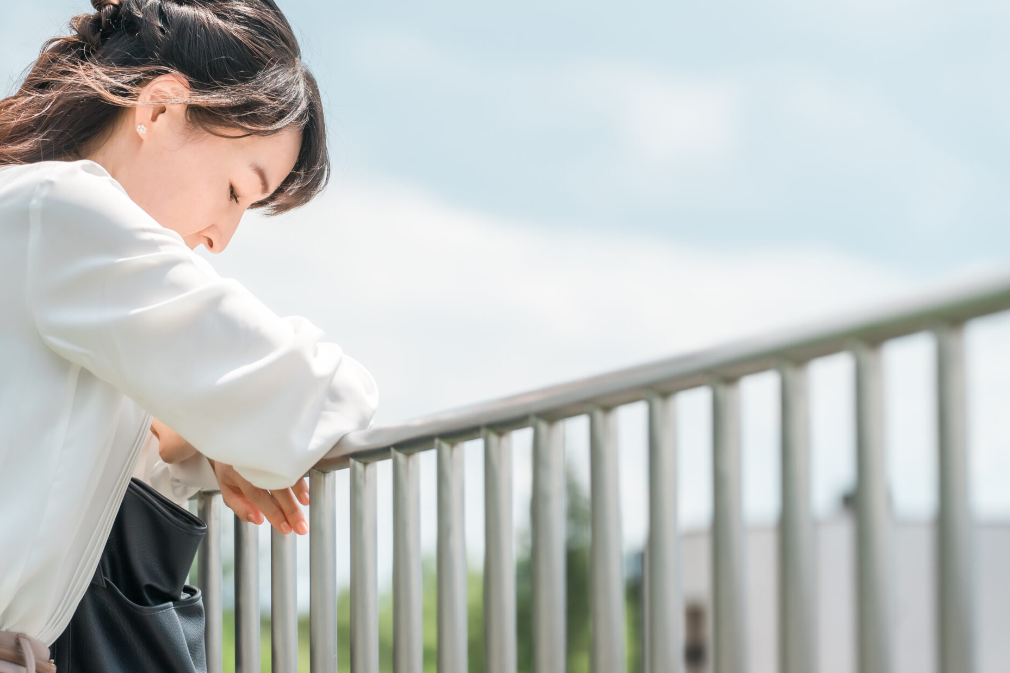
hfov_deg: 14.4
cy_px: 287
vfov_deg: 9.7
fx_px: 3984
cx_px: 316
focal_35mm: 142
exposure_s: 1/4000
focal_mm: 103
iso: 250
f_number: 4
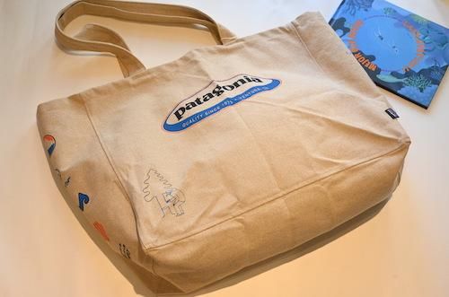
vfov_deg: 31.7
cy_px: 148
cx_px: 224
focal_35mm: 42
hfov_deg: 46.5
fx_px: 523
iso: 3200
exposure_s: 1/250
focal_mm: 28
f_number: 8
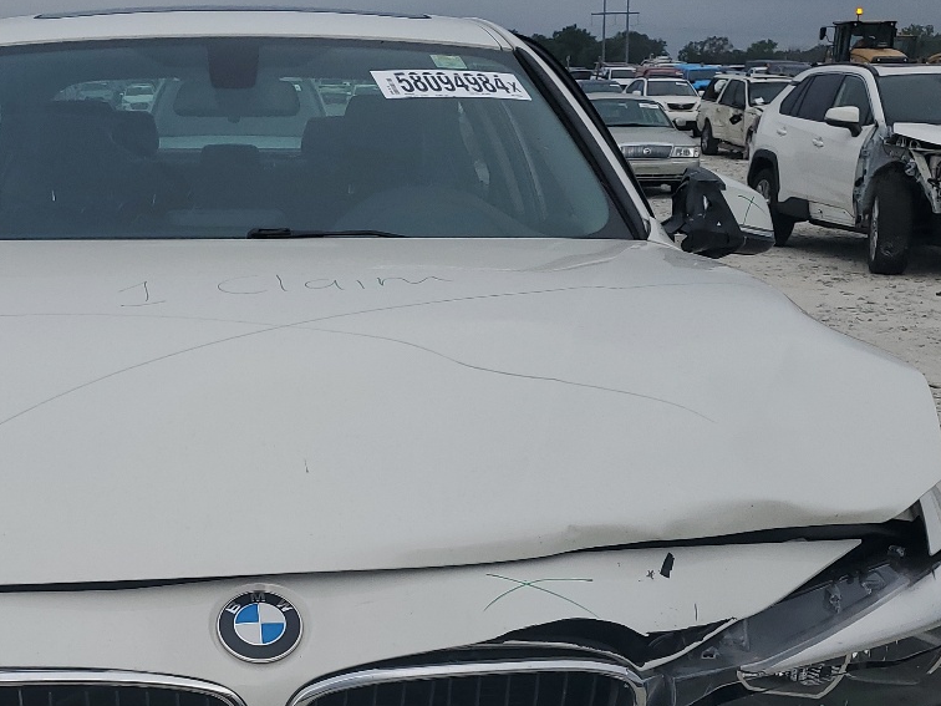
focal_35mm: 55
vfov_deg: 26.2
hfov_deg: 34.2
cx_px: 235
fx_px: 1495
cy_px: 532
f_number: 1.5
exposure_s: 1/5000
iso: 50
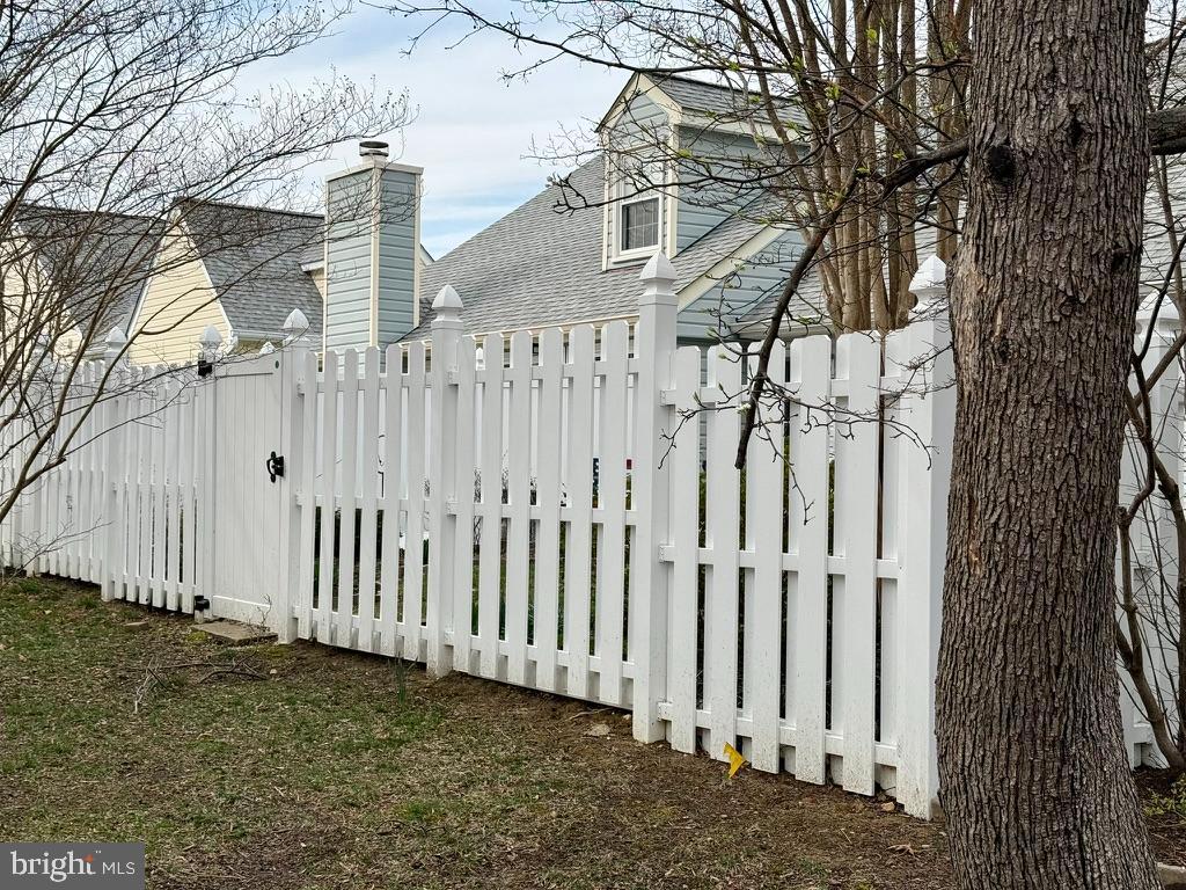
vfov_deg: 30.3
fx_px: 1645
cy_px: 445
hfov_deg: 39.7
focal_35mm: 48
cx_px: 593
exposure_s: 1/2494
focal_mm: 6.76
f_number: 1.78
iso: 64
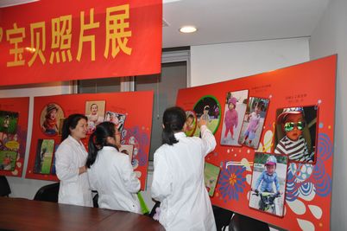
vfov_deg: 47.8
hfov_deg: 67.4
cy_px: 116
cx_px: 174
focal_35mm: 27
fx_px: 260
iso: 400
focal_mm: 18
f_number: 3.5
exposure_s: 1/60
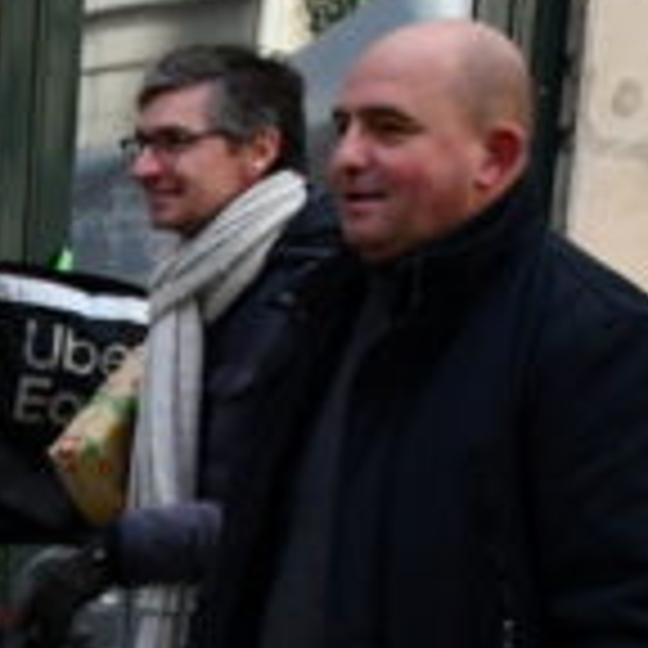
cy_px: 1217
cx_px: -1044
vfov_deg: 8.4
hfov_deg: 7.9
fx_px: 4236
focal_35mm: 200
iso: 800
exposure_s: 1/1600
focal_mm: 22
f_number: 4.5
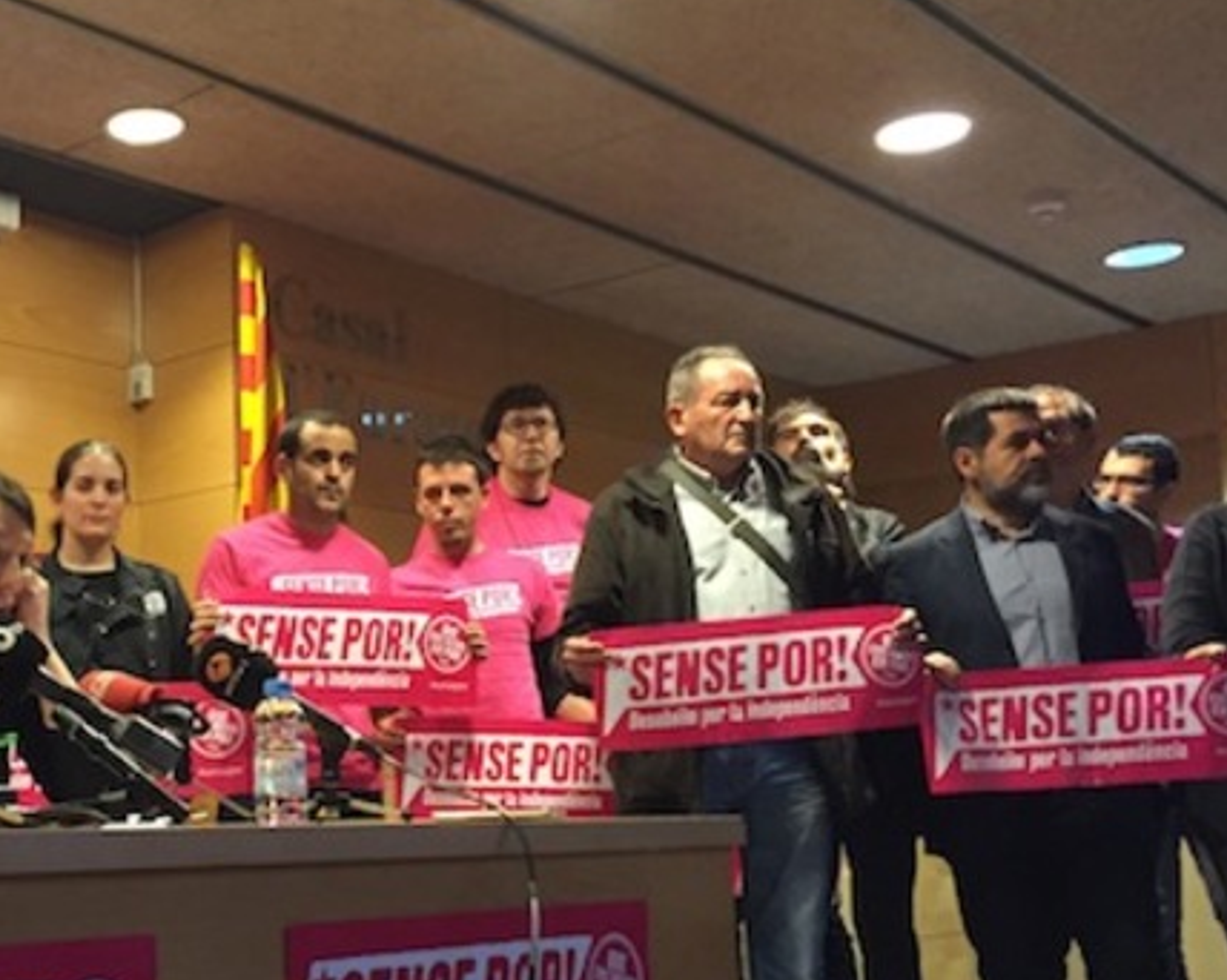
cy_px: 599
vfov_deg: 31.3
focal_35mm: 48
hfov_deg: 37.1
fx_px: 1742
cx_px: 209
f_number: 2.2
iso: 250
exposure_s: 1/25
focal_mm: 4.15
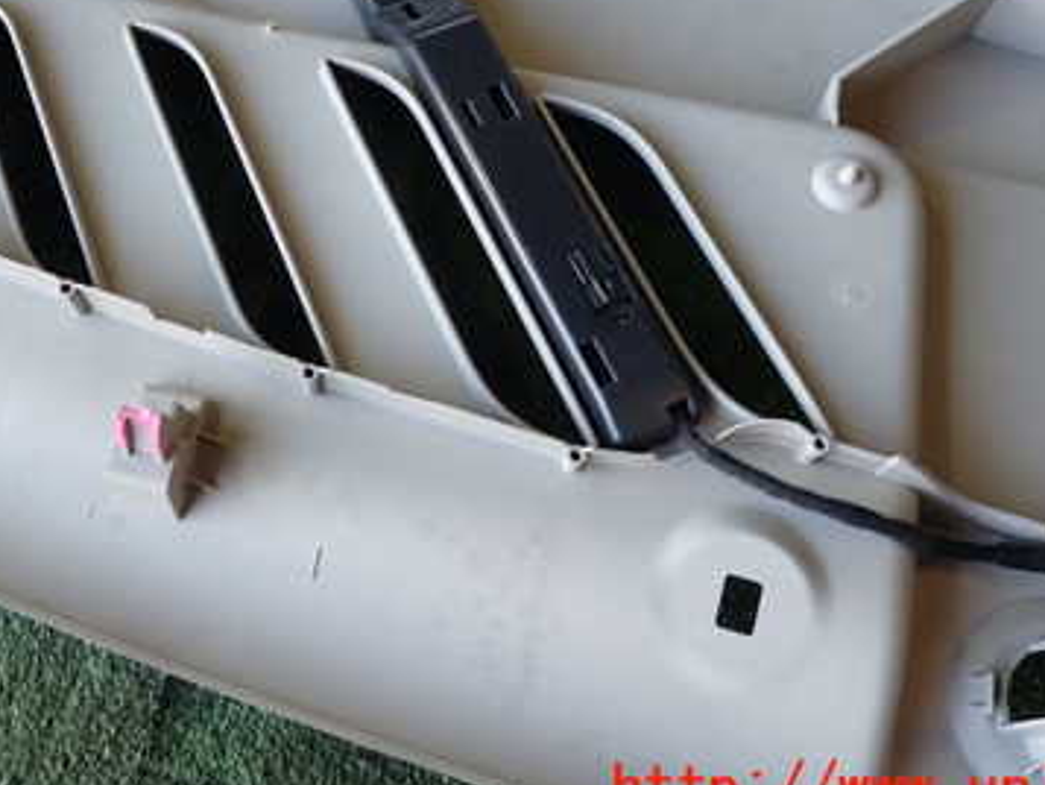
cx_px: 395
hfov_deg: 44.4
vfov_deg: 33.5
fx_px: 1268
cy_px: 170
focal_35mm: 42
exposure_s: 1/60
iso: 100
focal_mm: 4.5
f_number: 2
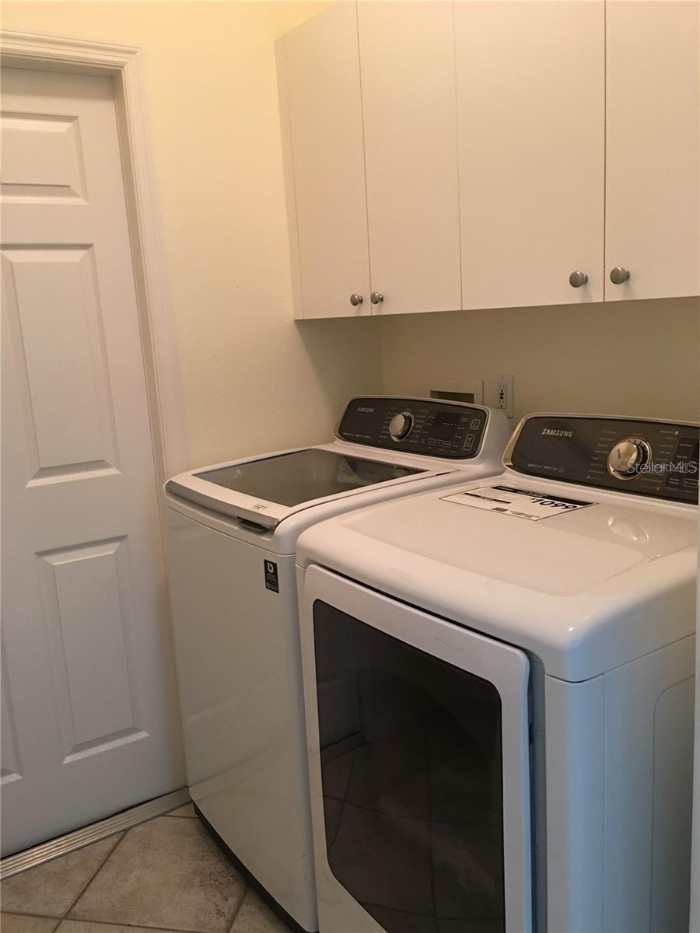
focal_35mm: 29
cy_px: 466
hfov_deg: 48.2
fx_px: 782
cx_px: 350
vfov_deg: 61.7
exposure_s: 1/15
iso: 80
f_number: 2.2
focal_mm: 4.15
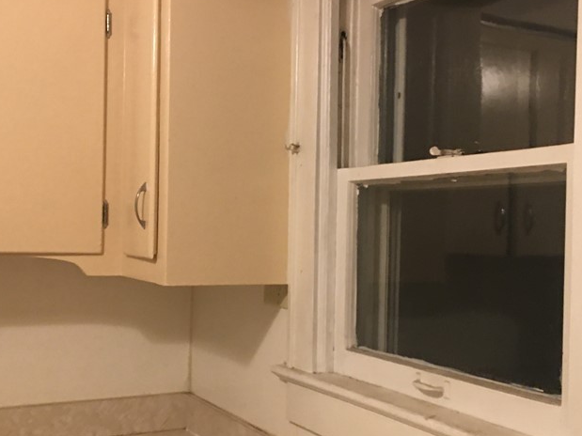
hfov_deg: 39.7
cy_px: 243
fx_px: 807
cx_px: 288
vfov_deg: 30.2
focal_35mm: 48
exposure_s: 1/10
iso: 80
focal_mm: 4.15
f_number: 2.2
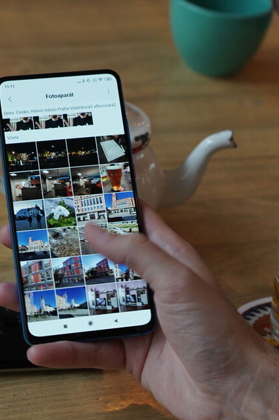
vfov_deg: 24.5
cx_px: 98
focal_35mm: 83
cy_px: 210
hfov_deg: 16.4
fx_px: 966
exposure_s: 1/160
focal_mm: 55
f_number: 5
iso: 1600
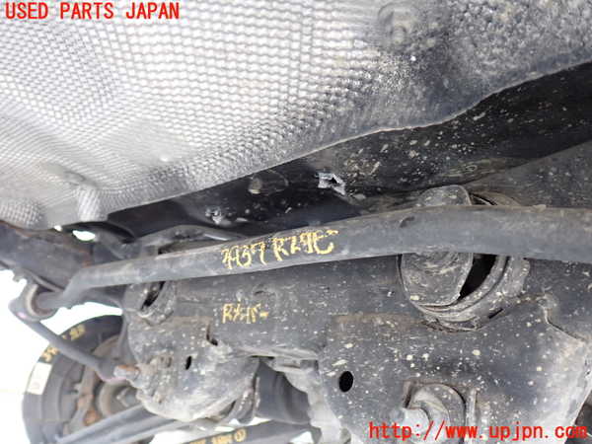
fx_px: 547
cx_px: 296
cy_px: 222
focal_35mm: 32
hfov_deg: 56.8
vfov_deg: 44.2
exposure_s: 1/30
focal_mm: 5.79
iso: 320
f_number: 2.4
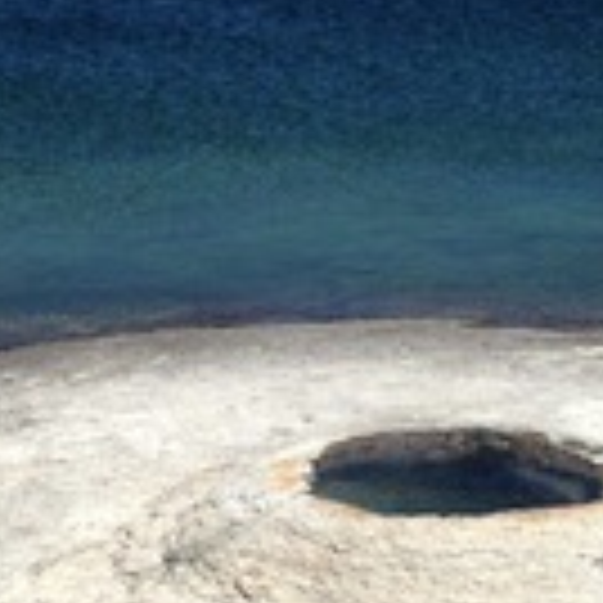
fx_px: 2148
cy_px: 358
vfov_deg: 16.0
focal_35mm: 109
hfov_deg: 16.0
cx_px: 302
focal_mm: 4.12
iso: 50
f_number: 2.4
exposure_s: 1/3012
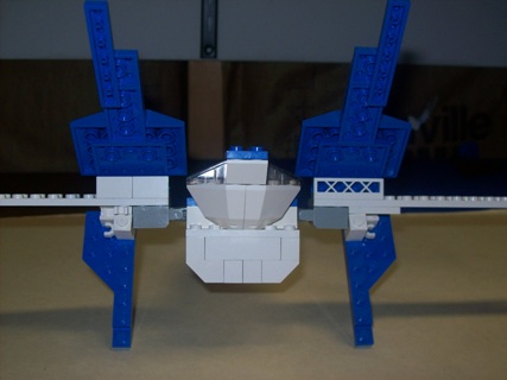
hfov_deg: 42.1
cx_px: 254
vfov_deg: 32.2
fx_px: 659
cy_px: 190
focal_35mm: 45
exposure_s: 1/73.6
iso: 80
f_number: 3
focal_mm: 7.6
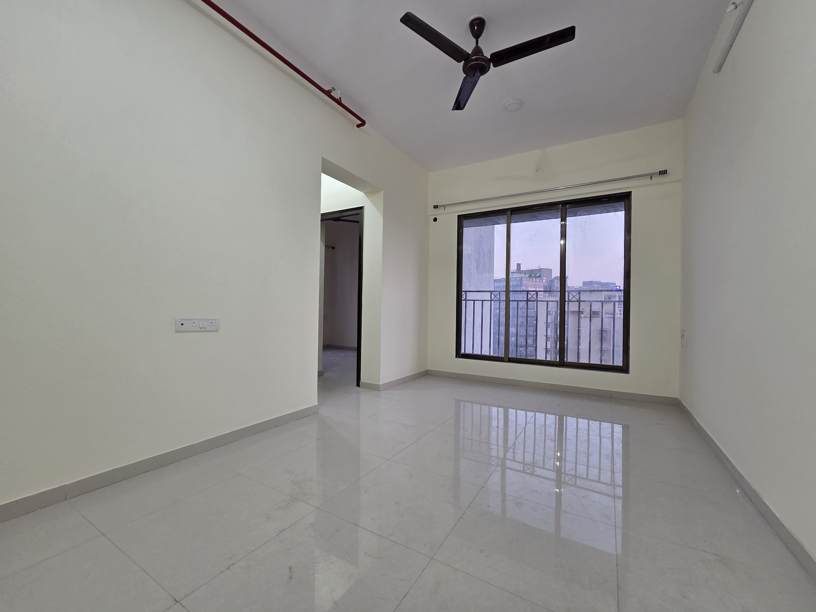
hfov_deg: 106.2
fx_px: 306
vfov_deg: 89.9
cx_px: 408
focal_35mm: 13
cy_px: 306
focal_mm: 2.2
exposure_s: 1/100
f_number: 2.2
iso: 160
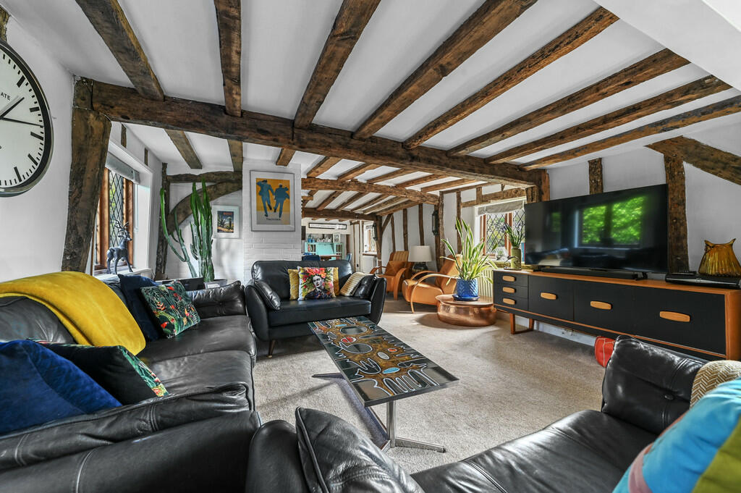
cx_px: 370
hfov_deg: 104.3
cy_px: 246
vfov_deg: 81.1
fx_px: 288
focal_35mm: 14
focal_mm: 14
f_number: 8
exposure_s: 1.3
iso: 400
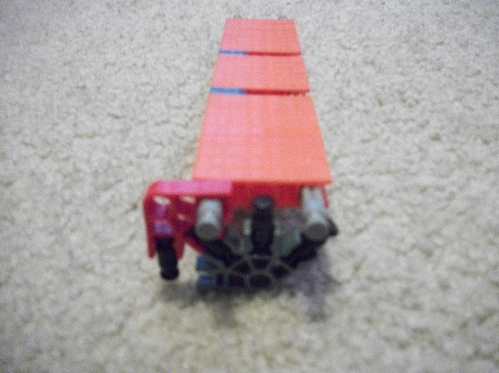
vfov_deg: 44.1
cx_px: 250
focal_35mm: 32
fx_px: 461
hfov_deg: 56.9
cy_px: 186
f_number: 2.9
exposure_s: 1/20
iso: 640
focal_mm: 5.7
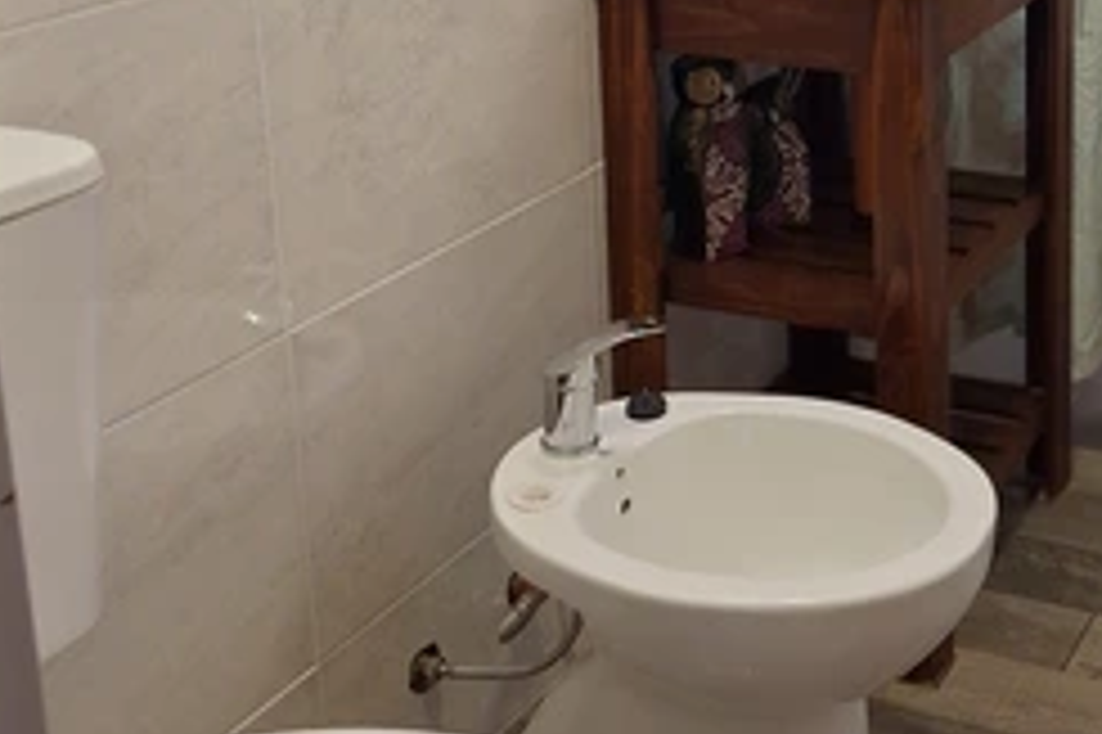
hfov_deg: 42.3
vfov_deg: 29.5
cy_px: 36
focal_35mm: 43
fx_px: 1315
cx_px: 958
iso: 50
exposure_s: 1/100
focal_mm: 5.54
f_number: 1.8
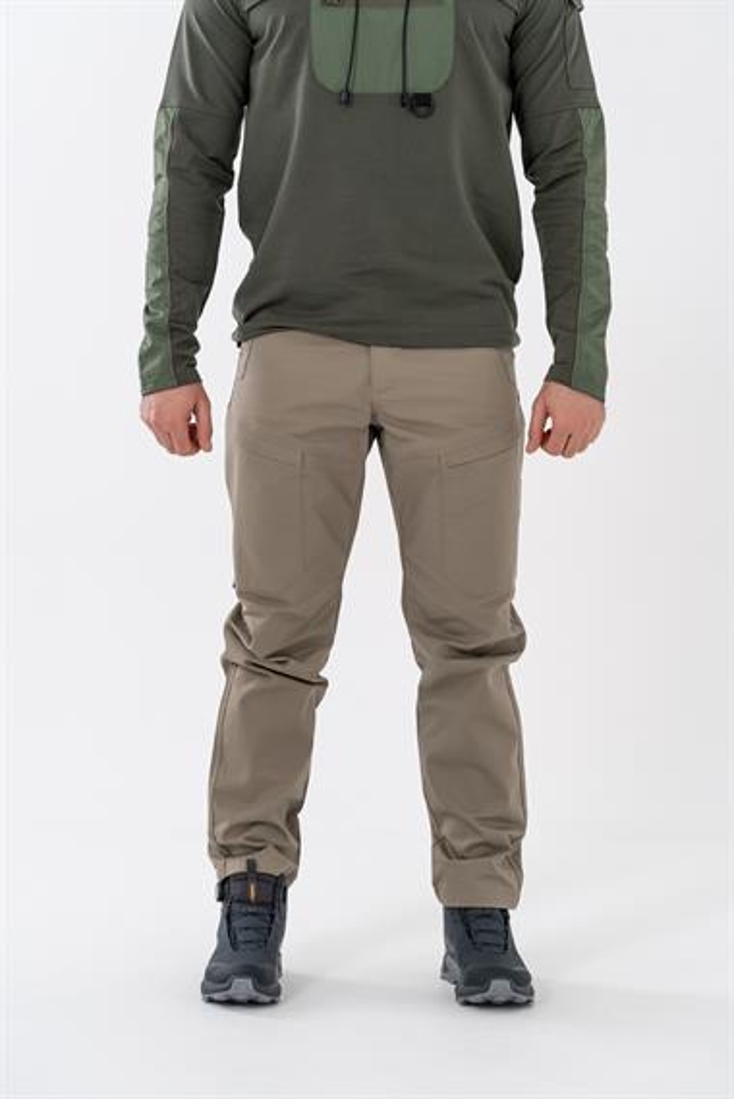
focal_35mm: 90
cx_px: 367
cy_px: 550
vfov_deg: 22.6
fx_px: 2749
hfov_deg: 15.2
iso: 100
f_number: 7.1
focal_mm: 90
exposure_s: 1/160
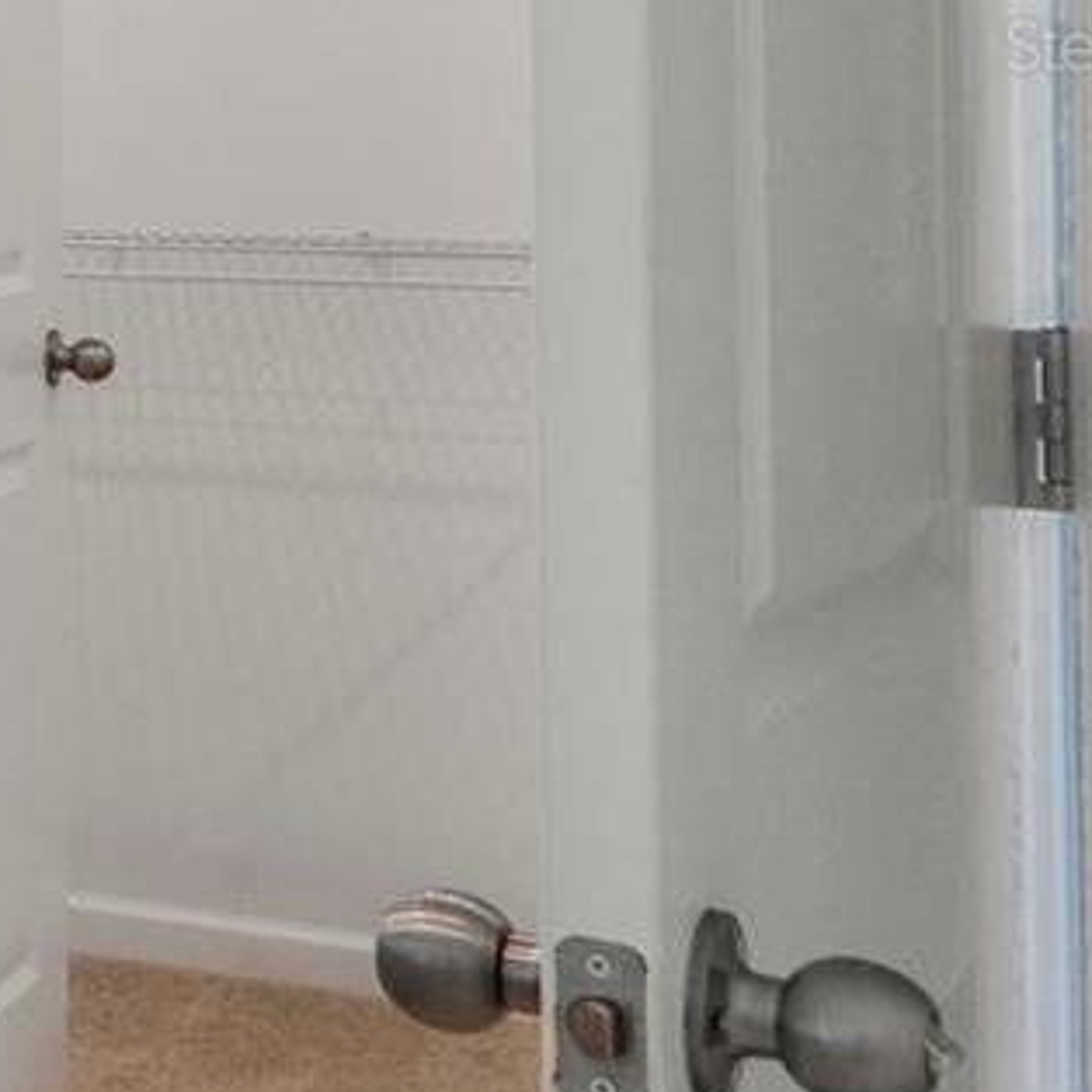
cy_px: 45
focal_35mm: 78
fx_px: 2784
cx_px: -1468
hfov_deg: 14.8
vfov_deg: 21.5
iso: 400
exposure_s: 1/200
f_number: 5
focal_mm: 12
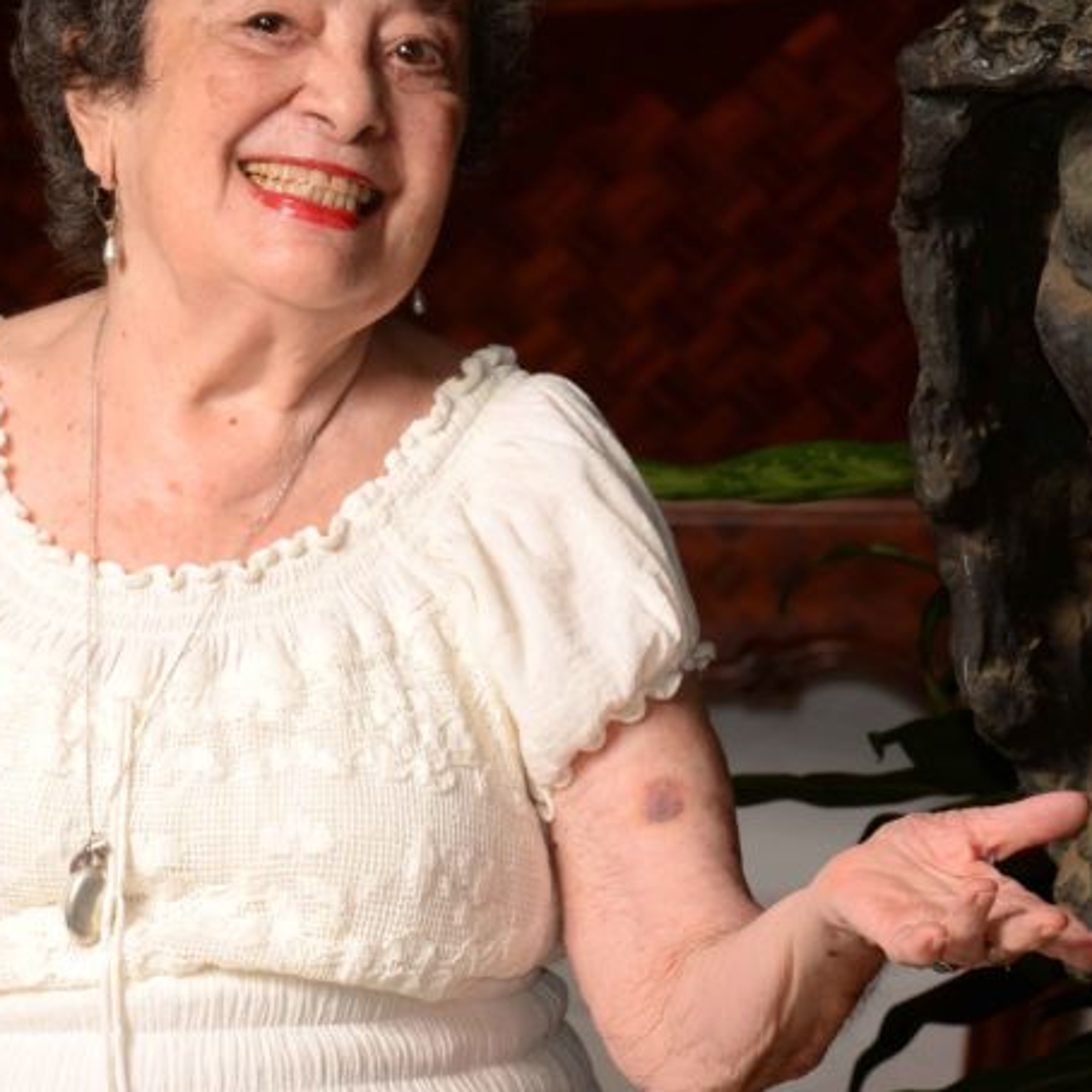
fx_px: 11992
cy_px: 455
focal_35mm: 336
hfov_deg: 5.2
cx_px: 202
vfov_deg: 5.2
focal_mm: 175
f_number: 11
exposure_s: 1/160
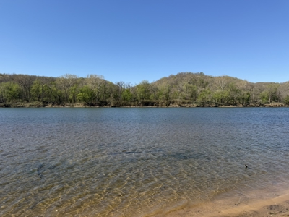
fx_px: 200
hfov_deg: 71.6
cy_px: 108
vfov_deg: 56.8
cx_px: 144
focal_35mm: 24
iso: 80
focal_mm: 6.76
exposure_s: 1/3759
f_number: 1.78
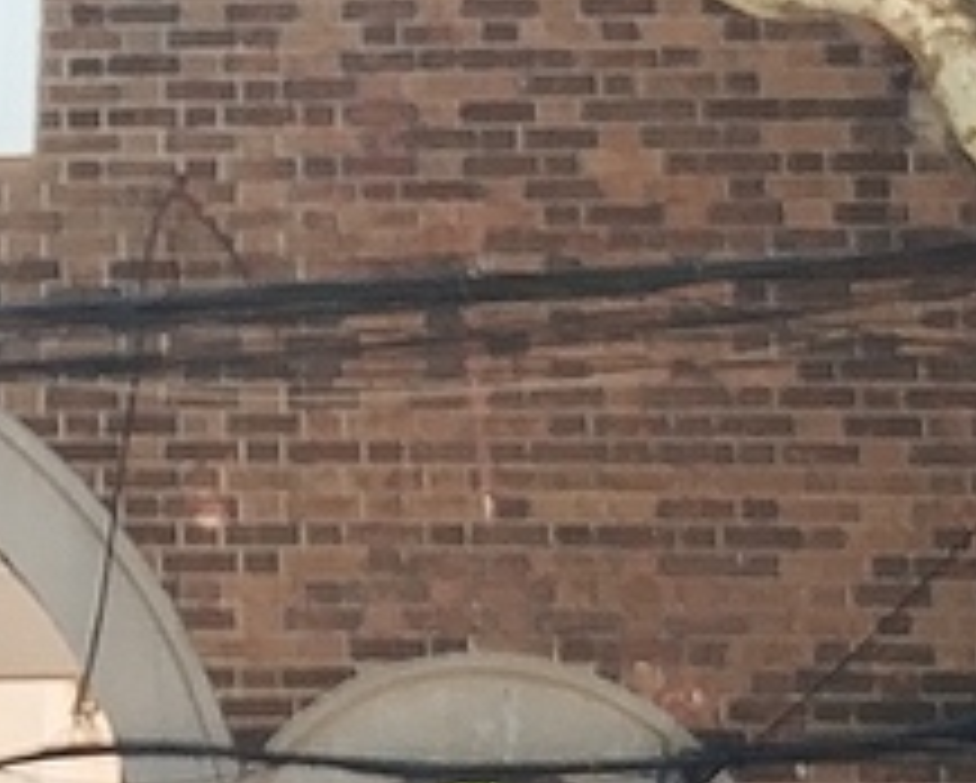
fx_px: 5320
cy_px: 18
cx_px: -27
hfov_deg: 10.4
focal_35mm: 184
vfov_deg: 8.4
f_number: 2
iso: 160
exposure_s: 1/124
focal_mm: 4.5
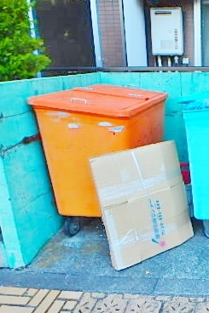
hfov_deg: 31.6
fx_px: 331
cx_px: 221
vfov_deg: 50.7
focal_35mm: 38
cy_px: 167
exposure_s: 1/200
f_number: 3.5
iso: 125
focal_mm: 3.7
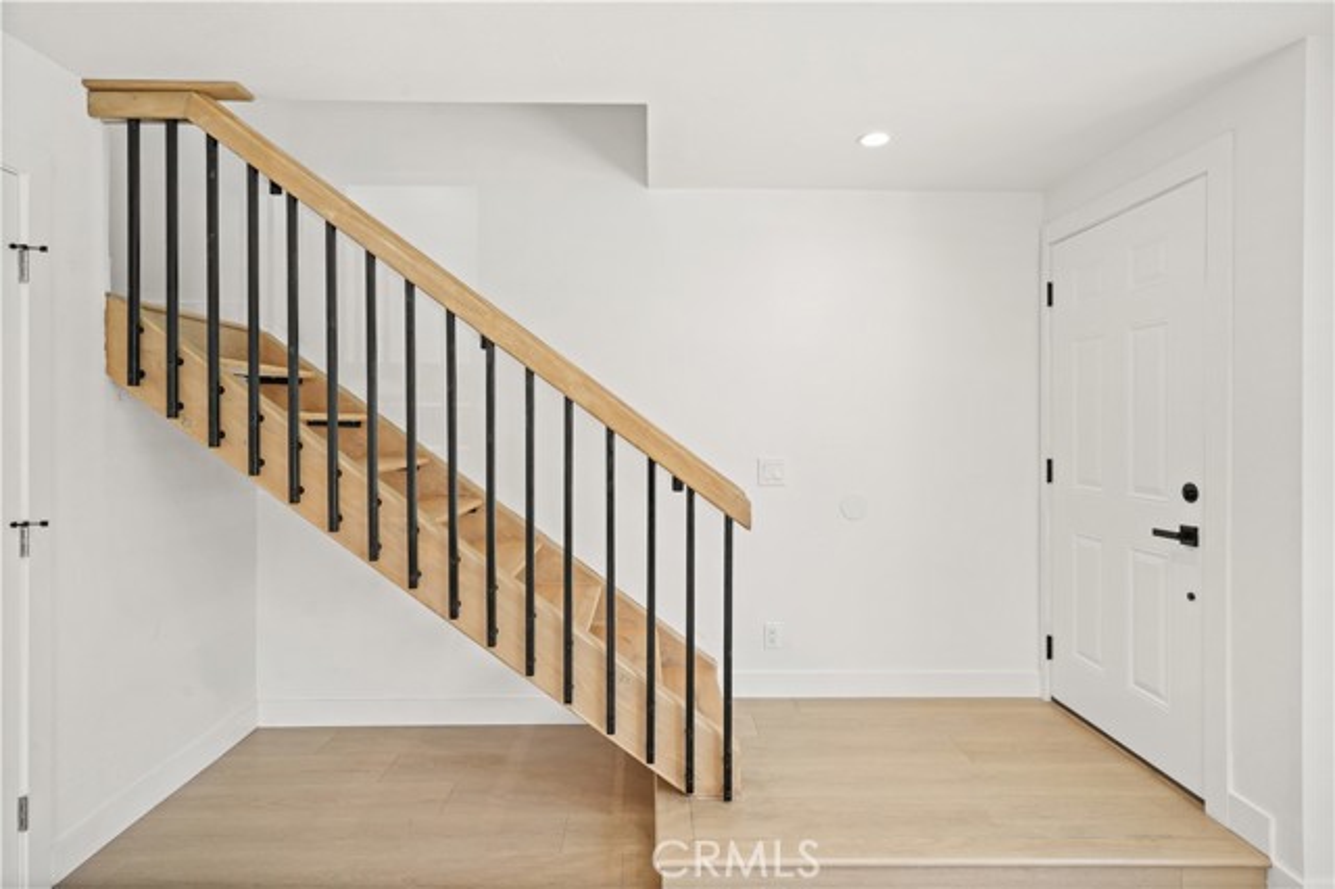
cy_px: 444
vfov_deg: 64.5
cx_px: 668
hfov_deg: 86.9
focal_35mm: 19
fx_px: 704
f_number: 8
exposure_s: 1/30
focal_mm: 19
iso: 1000
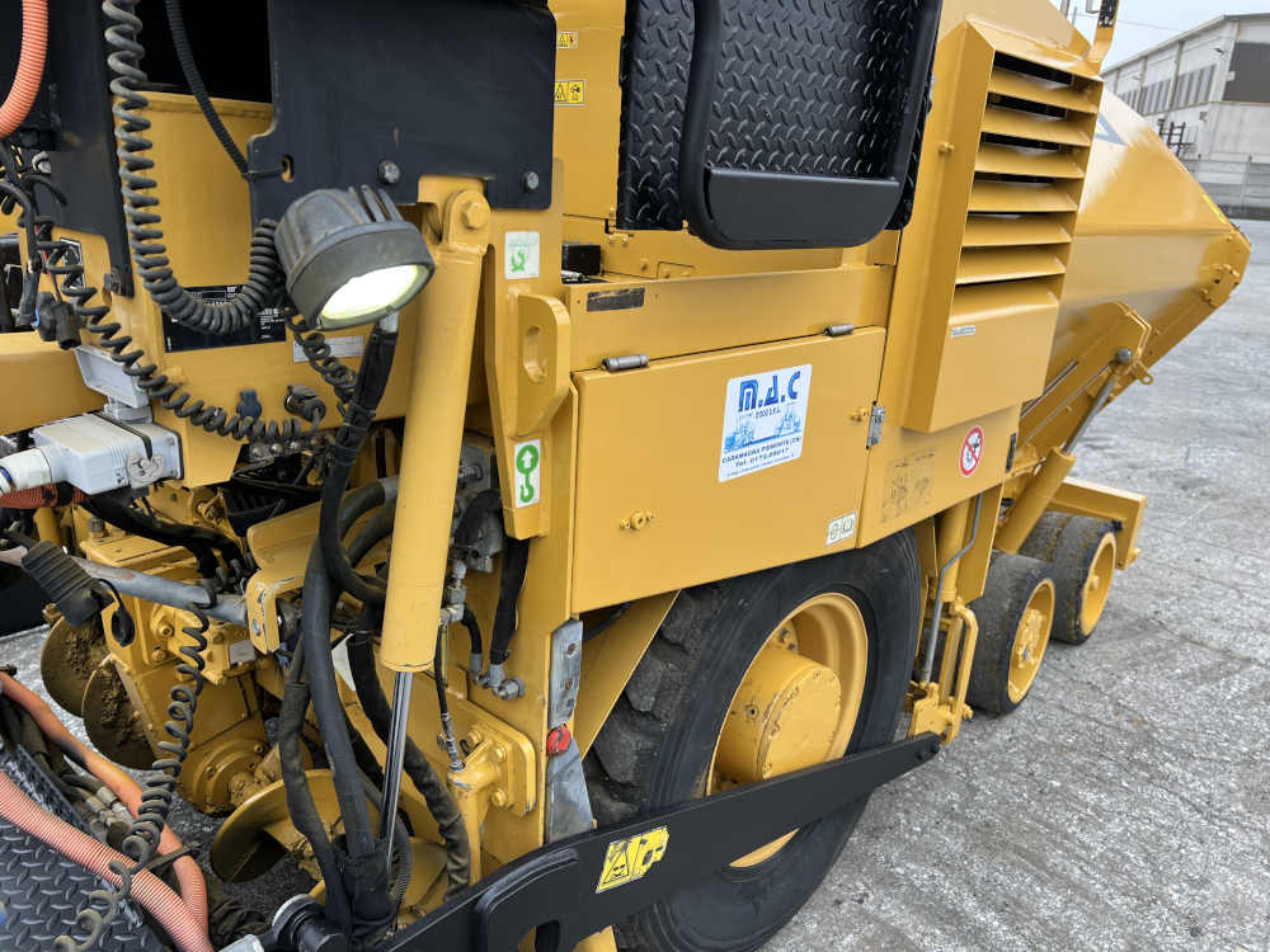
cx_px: 635
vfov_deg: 53.1
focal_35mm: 26
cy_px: 476
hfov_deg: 67.3
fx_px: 954
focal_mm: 5.7
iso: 40
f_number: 1.5
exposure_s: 1/194
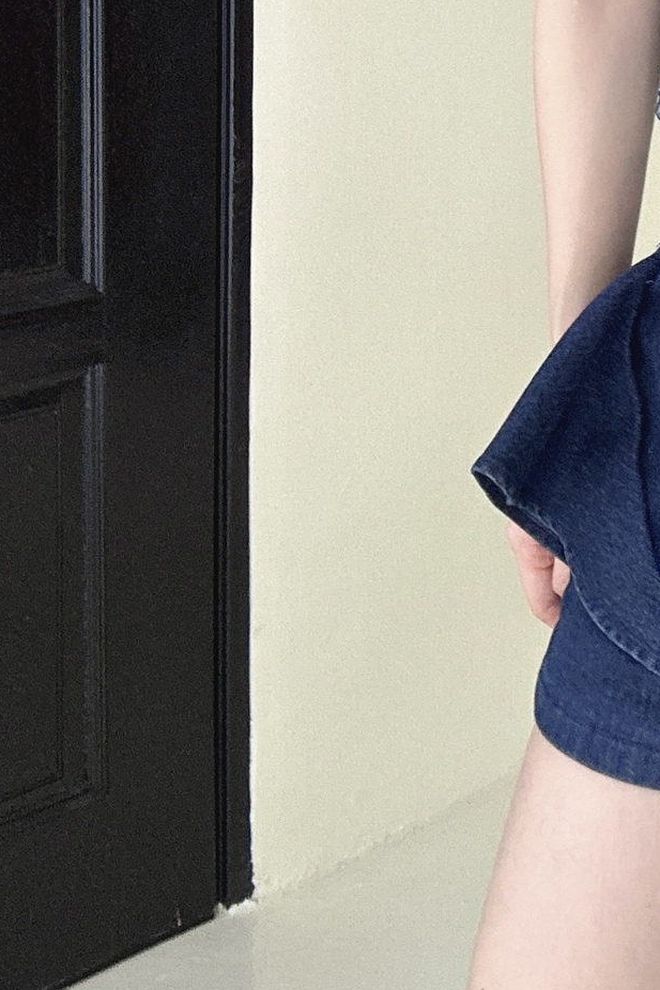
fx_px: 1706
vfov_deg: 29.1
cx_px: 897
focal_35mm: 62
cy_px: -115
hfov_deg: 19.8
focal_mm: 2.69
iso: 80
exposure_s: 1/60
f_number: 1.9
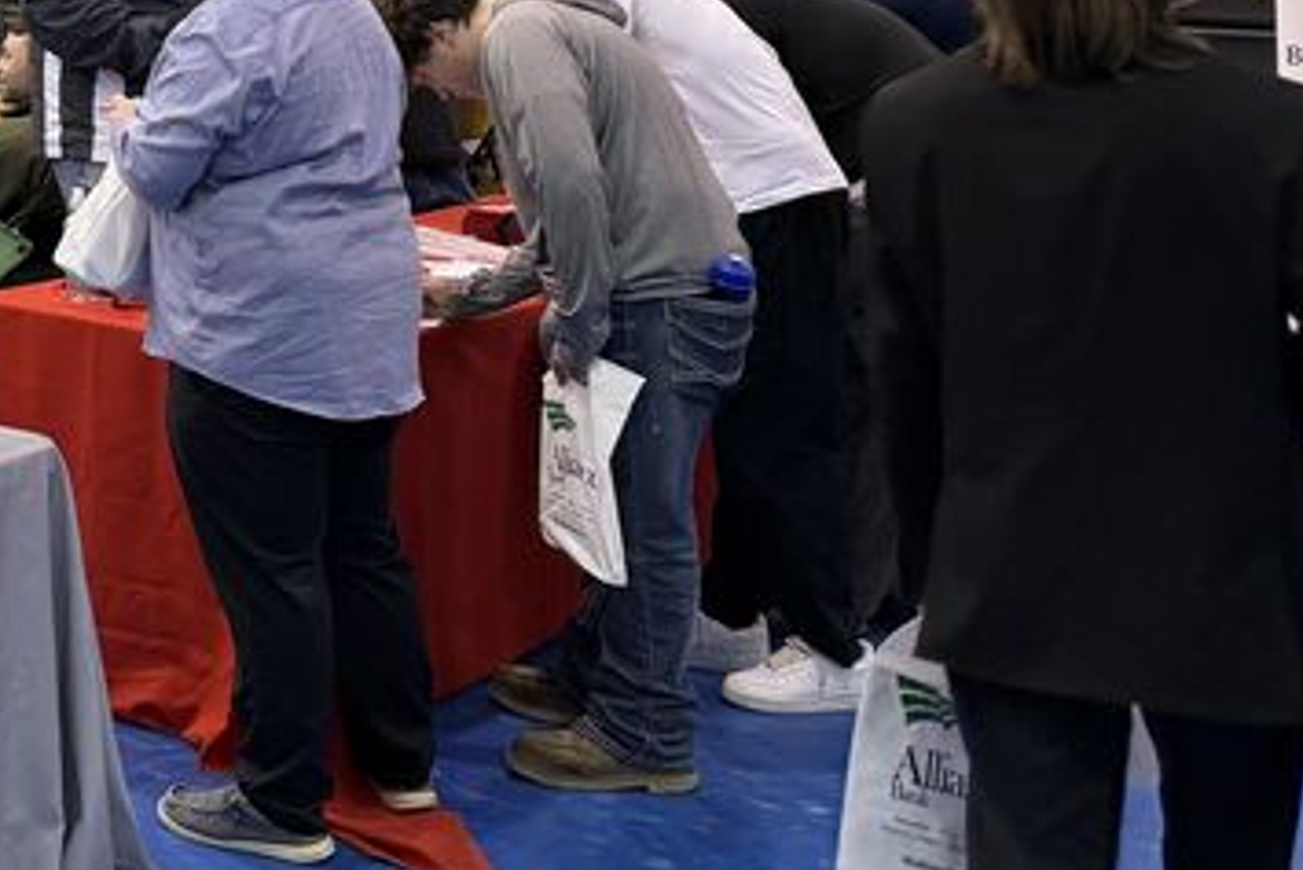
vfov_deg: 17.7
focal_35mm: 72
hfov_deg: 23.4
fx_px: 2607
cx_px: -569
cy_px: -286
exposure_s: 1/60
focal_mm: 6.76
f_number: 1.78
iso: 100
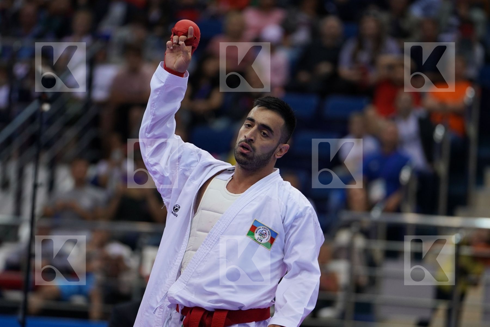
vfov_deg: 4.6
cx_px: 245
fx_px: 4042
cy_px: 164
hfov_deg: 6.9
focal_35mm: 297
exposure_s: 1/1000
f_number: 2.8
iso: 800
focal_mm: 198
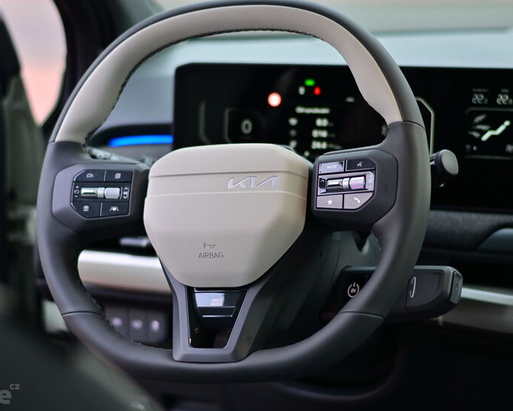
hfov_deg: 22.5
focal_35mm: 85
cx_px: 246
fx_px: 1291
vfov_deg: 18.1
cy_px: 206
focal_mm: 50
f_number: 2
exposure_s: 1/320
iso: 400
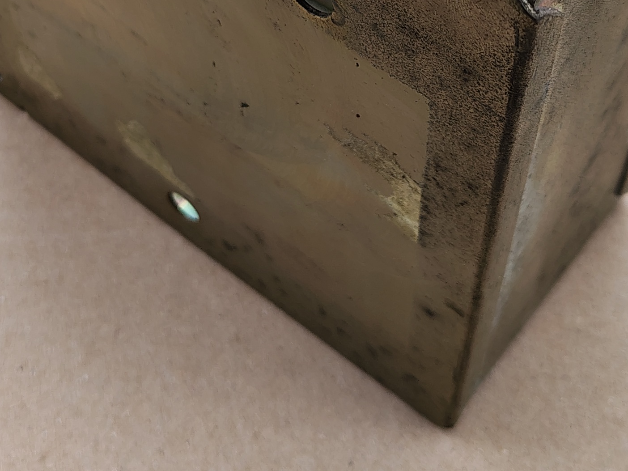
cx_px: 261
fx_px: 1270
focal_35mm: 70
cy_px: -10
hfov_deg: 27.7
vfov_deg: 20.3
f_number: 1.8
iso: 100
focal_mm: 5.56
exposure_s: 1/360
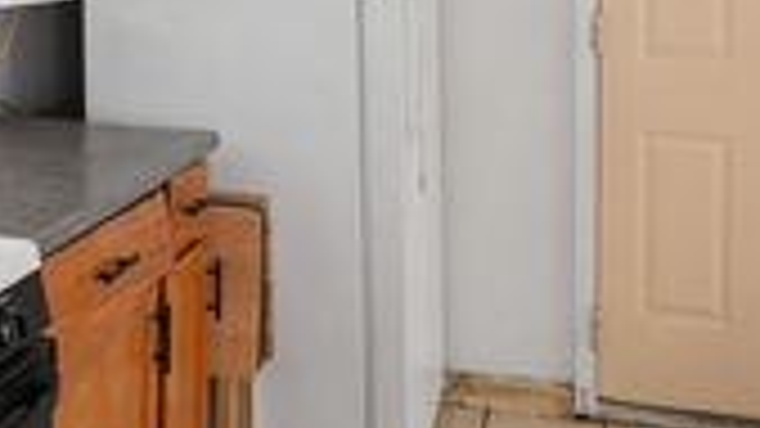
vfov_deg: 12.7
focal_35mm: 93
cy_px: -56
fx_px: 1874
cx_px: 216
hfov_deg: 22.8
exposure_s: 1/13
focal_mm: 30
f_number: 9
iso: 320
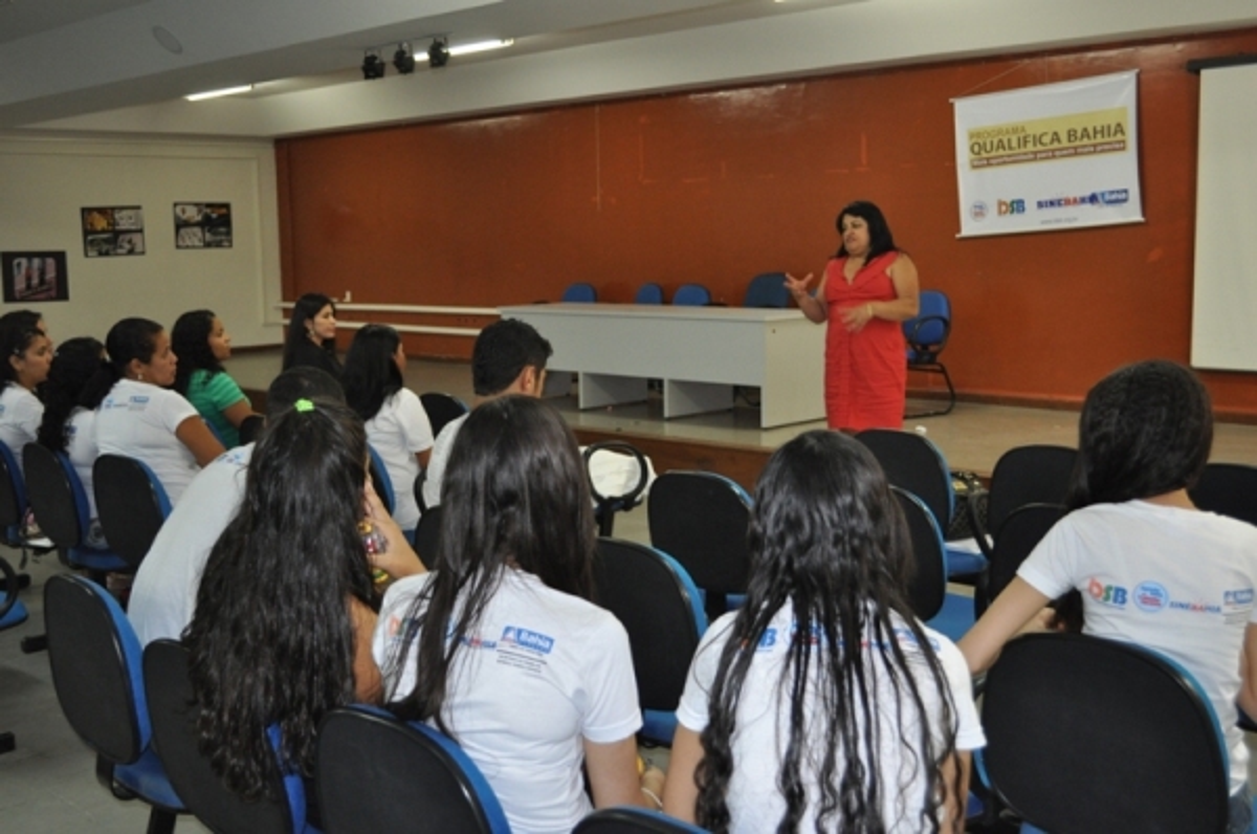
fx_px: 1360
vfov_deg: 34.1
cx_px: 628
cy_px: 417
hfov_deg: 49.6
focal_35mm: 39
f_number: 4.2
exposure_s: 1/60
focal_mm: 26
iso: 800
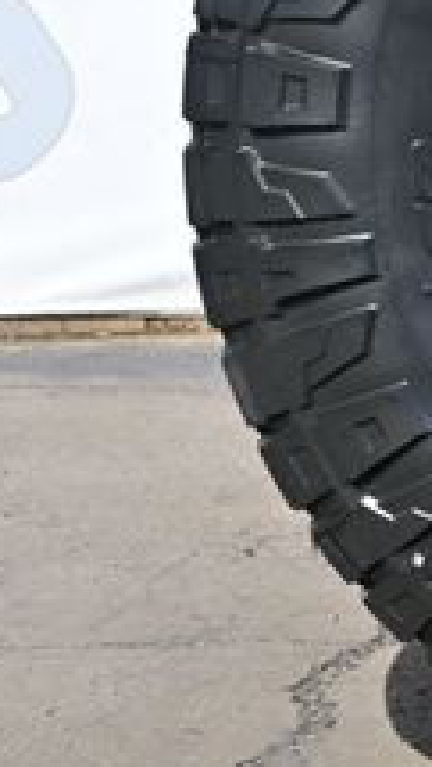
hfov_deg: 10.0
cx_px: 889
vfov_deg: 18.9
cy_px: 118
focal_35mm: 112
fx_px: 2280
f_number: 5.6
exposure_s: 1/250
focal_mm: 24
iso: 110
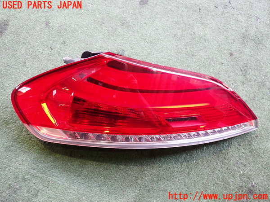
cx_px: 135
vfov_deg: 46.8
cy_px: 101
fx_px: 234
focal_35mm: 30
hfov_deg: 60.0
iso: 200
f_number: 2.3
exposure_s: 1/50
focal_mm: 5.4
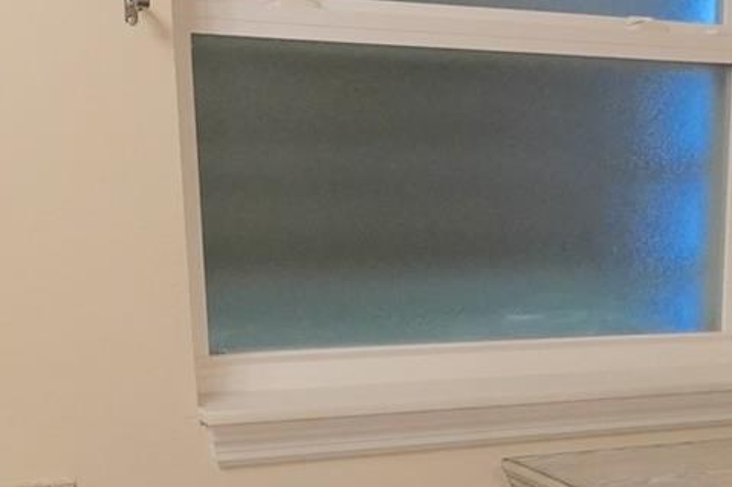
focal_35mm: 77
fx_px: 1565
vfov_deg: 16.6
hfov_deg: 25.1
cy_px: 663
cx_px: 721
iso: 1600
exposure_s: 1/160
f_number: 4
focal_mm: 12
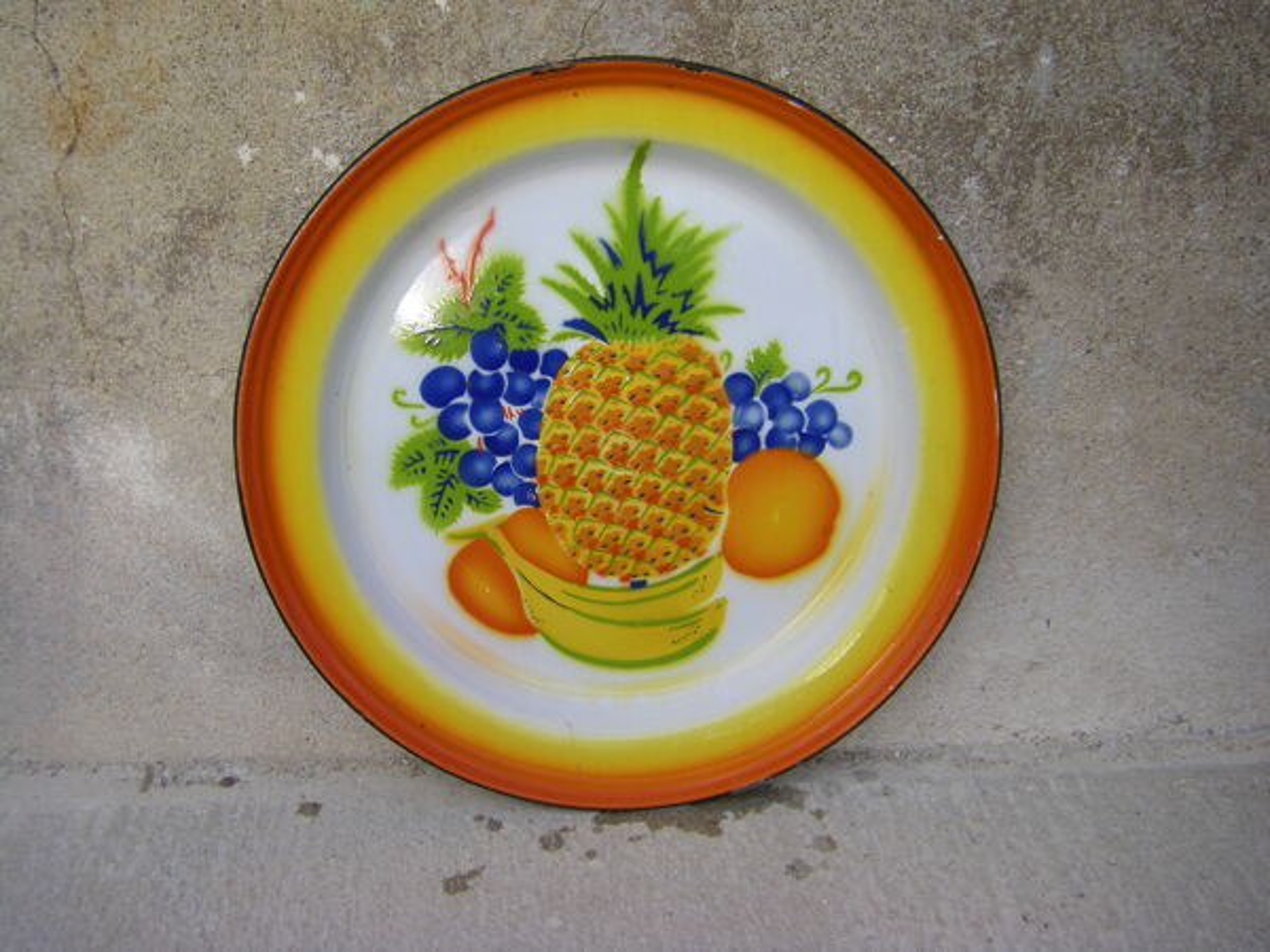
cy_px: 476
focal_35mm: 38
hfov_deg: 49.0
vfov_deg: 37.7
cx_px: 635
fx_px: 1394
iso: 64
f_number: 3.5
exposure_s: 1/160
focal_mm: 6.3
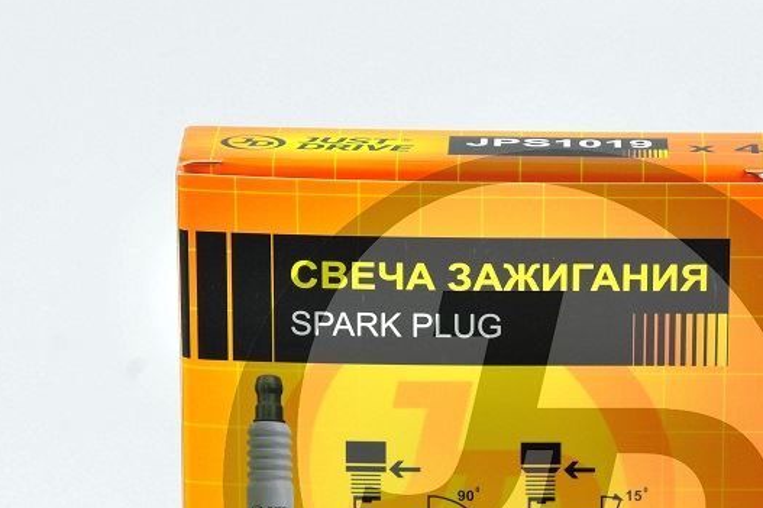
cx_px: 557
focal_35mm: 320
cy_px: 483
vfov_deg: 4.3
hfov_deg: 6.4
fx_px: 6780
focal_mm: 105
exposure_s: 1/125
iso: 200
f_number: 10
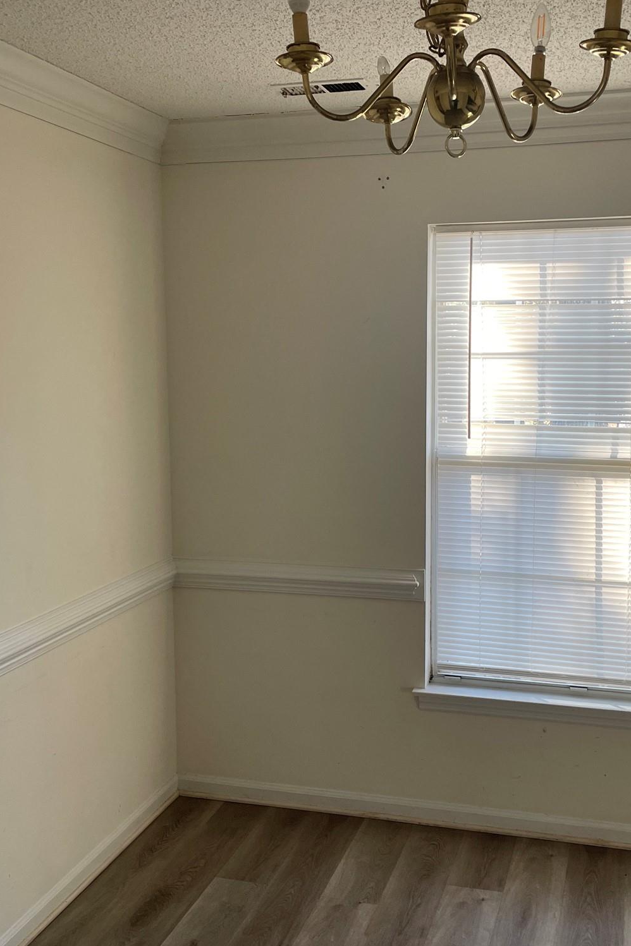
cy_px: 473
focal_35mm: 37
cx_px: 391
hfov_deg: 35.8
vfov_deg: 51.9
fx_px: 973
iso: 64
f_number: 1.6
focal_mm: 4.2
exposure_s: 1/60
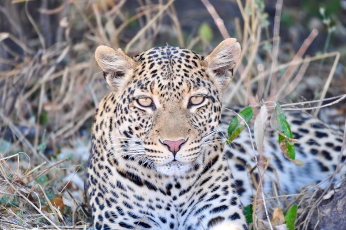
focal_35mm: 750
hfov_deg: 2.8
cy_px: 115
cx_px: 173
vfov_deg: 1.8
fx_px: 7202
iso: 200
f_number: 6.3
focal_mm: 500
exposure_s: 1/50
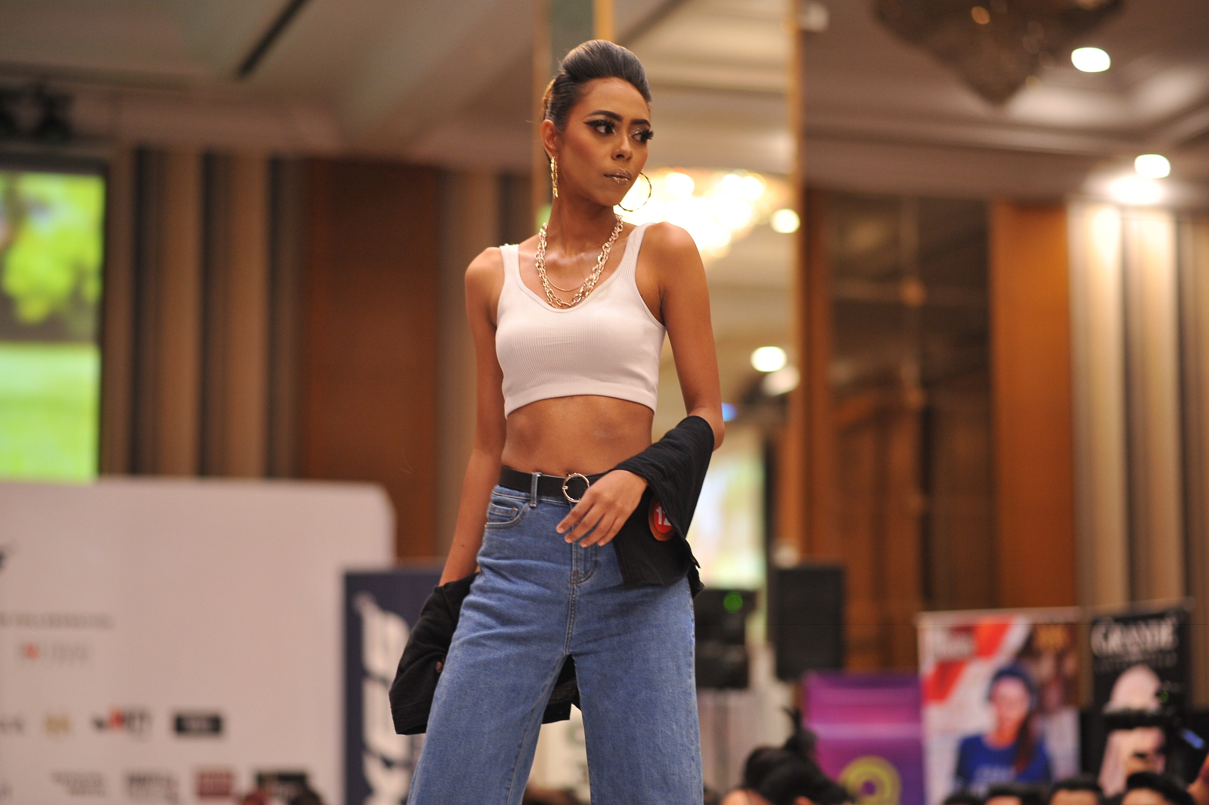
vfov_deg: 16.1
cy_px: 402
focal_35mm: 85
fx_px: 2853
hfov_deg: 23.9
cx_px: 604
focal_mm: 85
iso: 1250
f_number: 2
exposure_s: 1/160
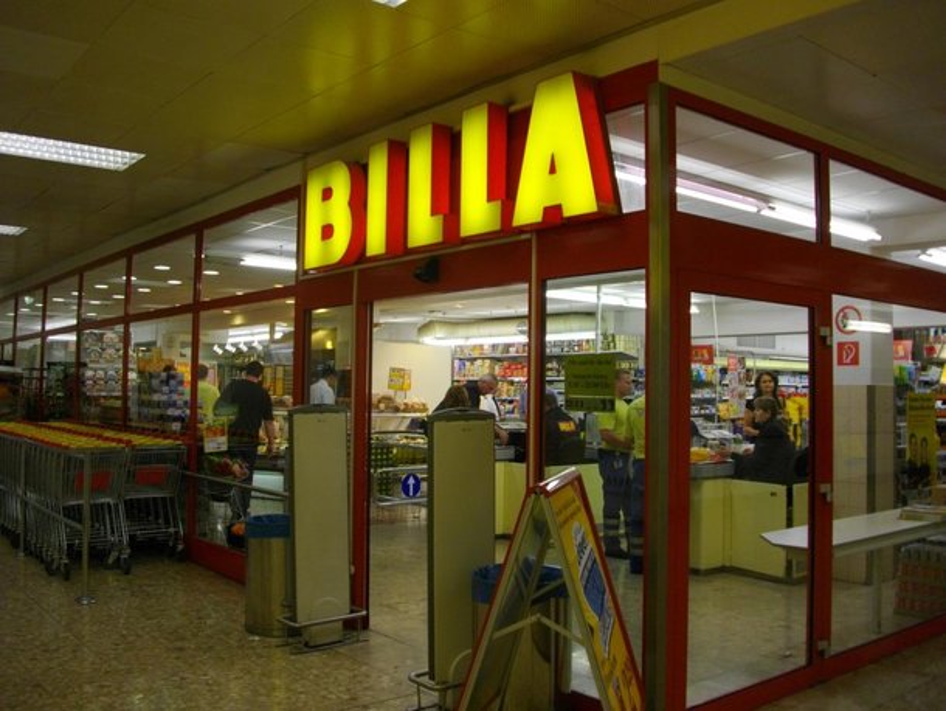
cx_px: 473
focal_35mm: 32
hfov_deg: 56.8
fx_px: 875
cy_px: 356
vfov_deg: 44.2
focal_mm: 5.7
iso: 200
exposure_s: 1/100
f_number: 2.9
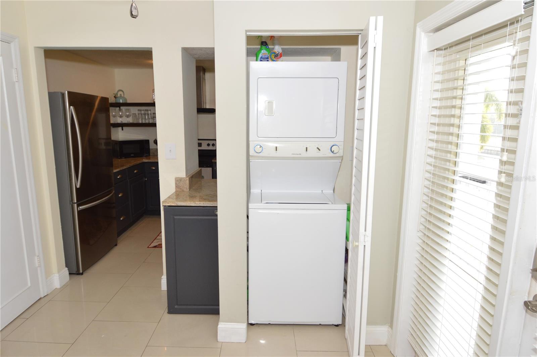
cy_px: 178
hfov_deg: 90.1
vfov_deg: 67.3
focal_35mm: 18
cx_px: 268
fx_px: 268
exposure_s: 1/100
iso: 400
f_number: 5
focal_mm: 12
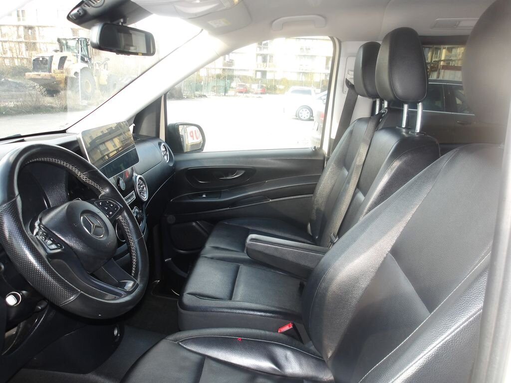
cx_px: 256
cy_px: 192
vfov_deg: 51.4
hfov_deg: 65.3
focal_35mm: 27
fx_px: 399
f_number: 3
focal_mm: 4.9
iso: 100
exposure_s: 1/99
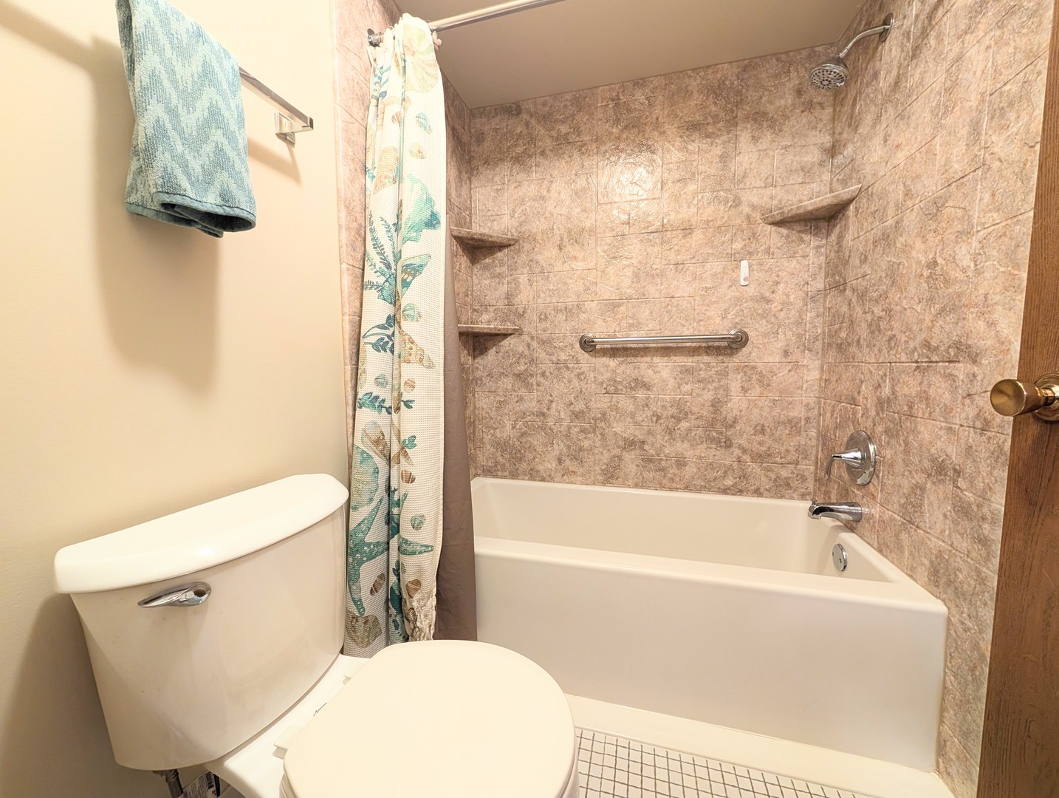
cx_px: 530
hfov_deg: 110.5
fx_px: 368
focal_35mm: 12
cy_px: 399
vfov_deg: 94.7
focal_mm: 2.02
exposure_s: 1/30
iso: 142
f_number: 1.7
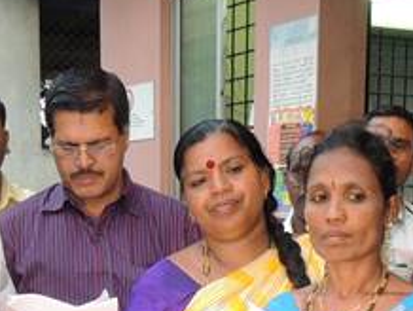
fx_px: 1051
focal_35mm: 88
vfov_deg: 16.0
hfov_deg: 22.2
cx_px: 178
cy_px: 391
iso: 320
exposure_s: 1/40
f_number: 3.3
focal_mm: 4.3
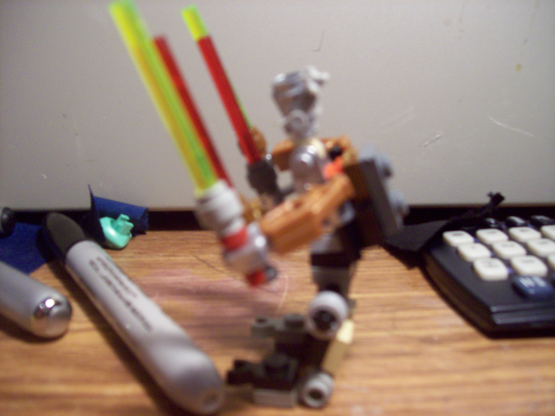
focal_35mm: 36
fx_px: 577
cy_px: 208
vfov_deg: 39.6
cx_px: 278
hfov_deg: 51.4
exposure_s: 1/32
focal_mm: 6
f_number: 2.7
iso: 125
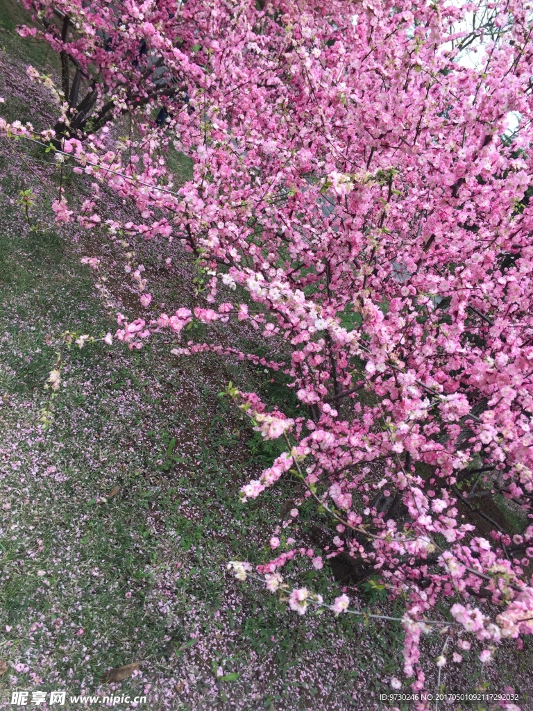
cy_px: 356
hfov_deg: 48.2
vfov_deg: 61.7
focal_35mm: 29
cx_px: 266
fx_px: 595
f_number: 2.2
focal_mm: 4.15
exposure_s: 1/136
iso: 32
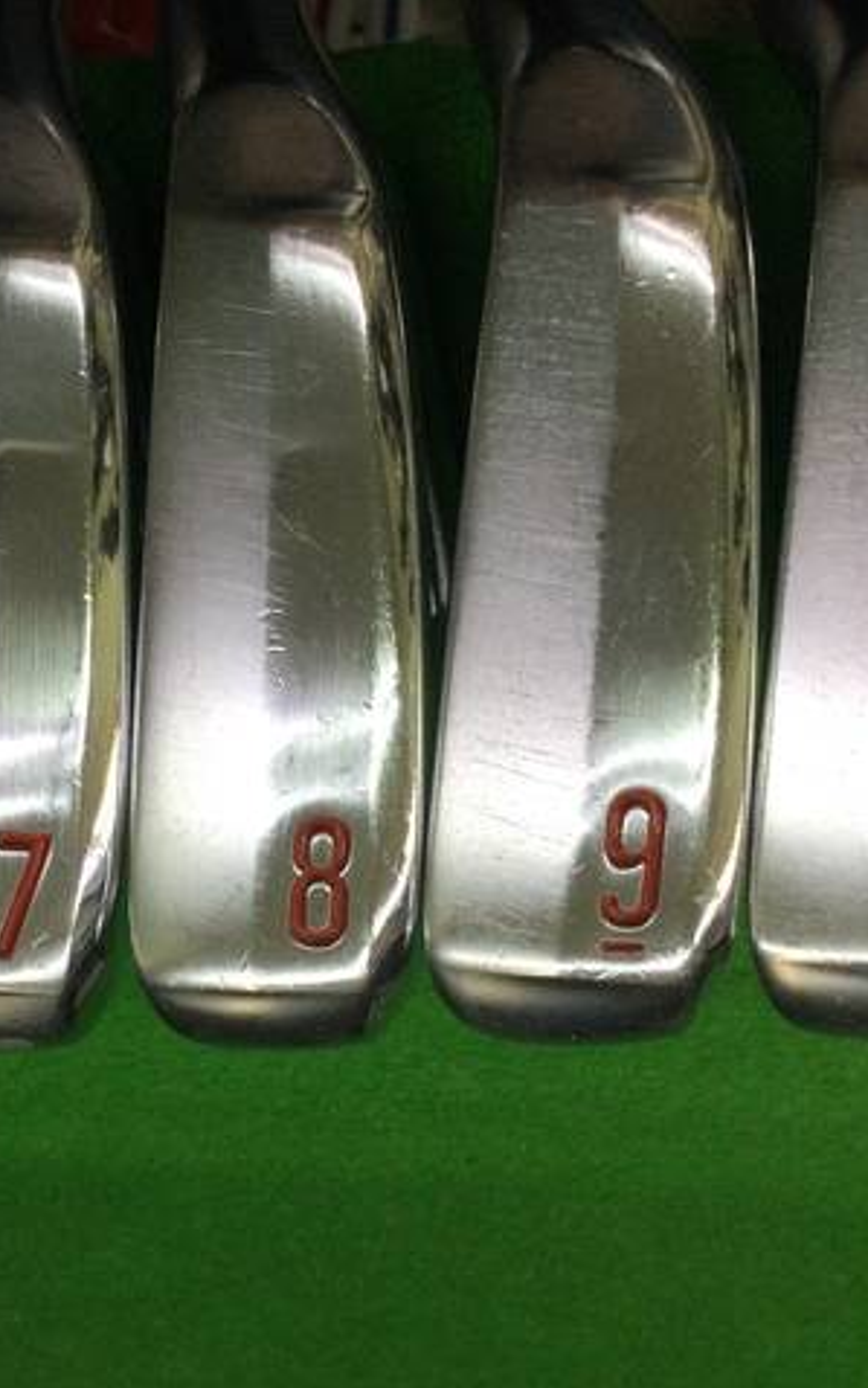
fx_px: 1664
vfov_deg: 45.3
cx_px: 200
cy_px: 694
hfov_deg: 28.7
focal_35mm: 44
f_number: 2.4
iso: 25
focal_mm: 3.3
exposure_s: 1/40
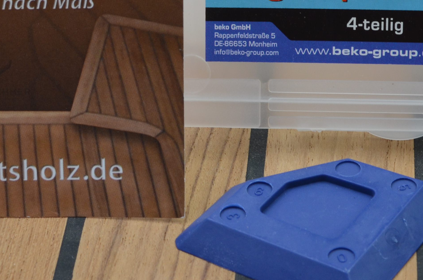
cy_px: 120
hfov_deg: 14.6
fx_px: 1642
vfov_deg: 9.8
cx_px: 301
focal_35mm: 140
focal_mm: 36
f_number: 8
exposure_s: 1/60
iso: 320
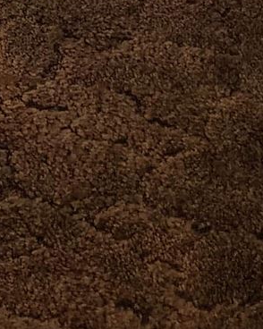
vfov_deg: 9.8
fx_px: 1431
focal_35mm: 147
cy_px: -683
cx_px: -204
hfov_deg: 10.0
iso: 1466
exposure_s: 1/30
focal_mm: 5.56
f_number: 1.8
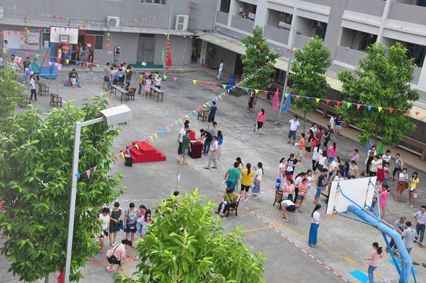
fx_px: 603
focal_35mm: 51
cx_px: 213
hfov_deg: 38.9
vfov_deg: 26.4
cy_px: 142
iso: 500
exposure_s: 1/160
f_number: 6.3
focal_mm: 34
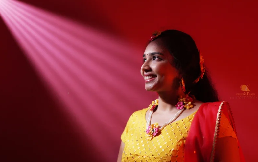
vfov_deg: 11.6
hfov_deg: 18.4
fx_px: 795
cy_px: 99
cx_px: 144
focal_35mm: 113
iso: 250
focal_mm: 85
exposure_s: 1/160
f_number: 1.4
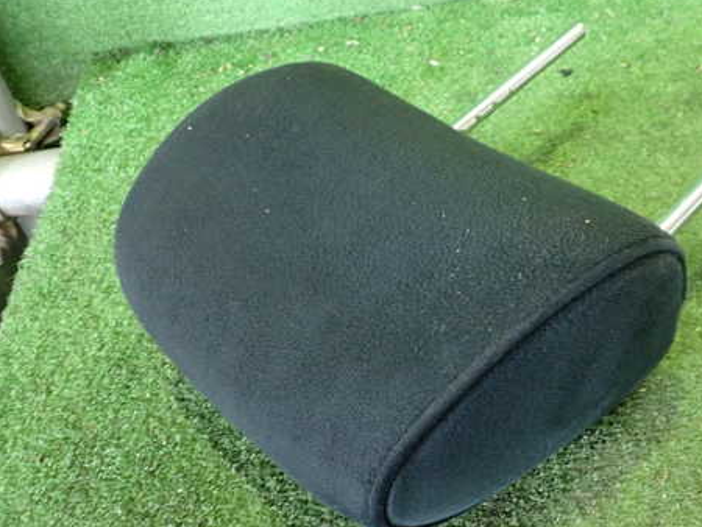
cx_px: 465
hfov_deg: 46.1
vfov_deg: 36.0
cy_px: 268
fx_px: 812
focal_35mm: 40
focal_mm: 5.4
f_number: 2.3
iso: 800
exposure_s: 1/25
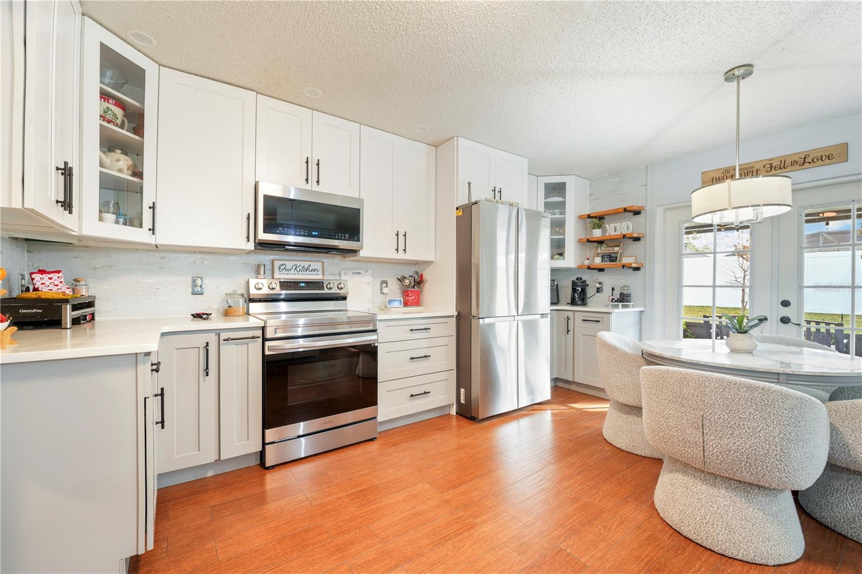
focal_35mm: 14
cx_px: 431
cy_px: 287
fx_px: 335
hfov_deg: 104.3
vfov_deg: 81.2
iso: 100
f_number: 8
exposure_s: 2.5
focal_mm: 14
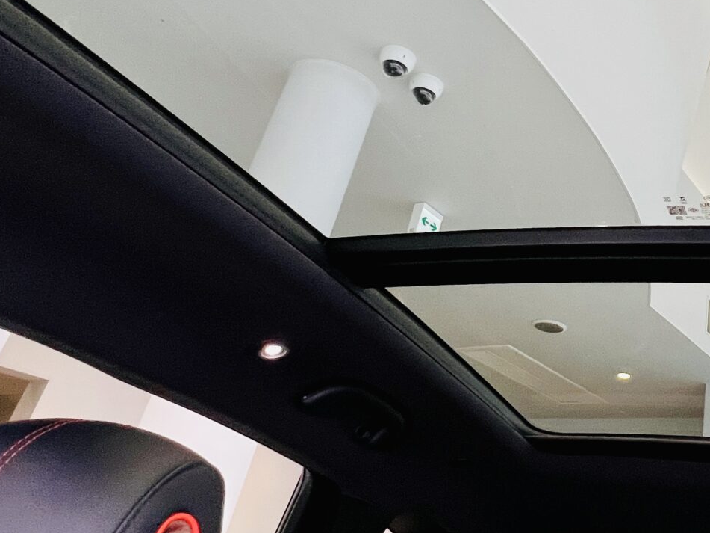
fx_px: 718
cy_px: 157
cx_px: 628
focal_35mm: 35
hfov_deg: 47.7
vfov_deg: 39.9
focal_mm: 1.57
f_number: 1.8
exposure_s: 1/92
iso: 200
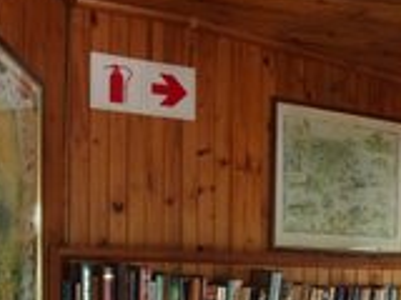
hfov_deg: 29.3
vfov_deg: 22.4
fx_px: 730
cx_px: 373
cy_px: 300
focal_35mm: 63
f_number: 2.8
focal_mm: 6
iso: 800
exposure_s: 1/13
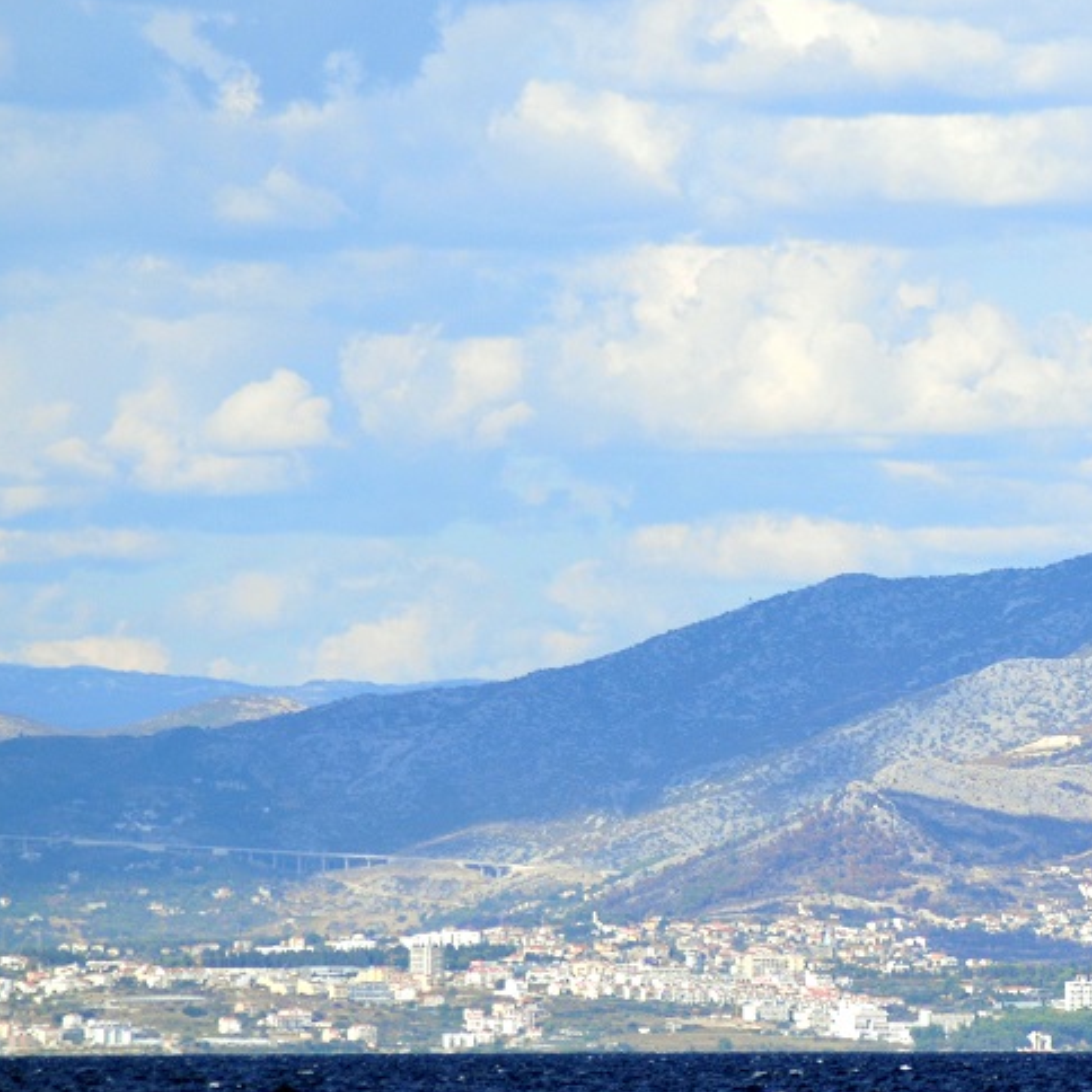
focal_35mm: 526
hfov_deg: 3.3
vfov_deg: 3.3
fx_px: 18773
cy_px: 475
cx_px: 1016
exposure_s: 1/2000
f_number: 5
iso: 320
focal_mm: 200
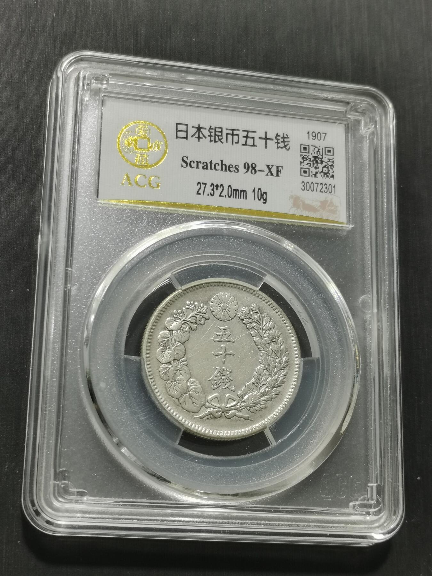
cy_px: 288
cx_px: 216
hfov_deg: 22.9
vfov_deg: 30.3
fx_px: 1065
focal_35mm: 64
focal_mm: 5.58
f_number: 1.8
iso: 80
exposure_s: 1/100
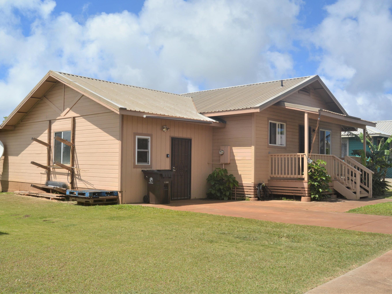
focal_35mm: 36
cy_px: 146
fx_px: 408
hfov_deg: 51.3
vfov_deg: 39.7
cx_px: 178
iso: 400
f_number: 13
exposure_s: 1/640
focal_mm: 22
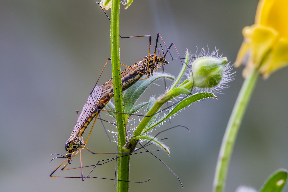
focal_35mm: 180
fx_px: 1440
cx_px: 144
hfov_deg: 11.4
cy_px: 96
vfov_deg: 7.6
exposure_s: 1/3
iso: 400
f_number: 14
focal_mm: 180
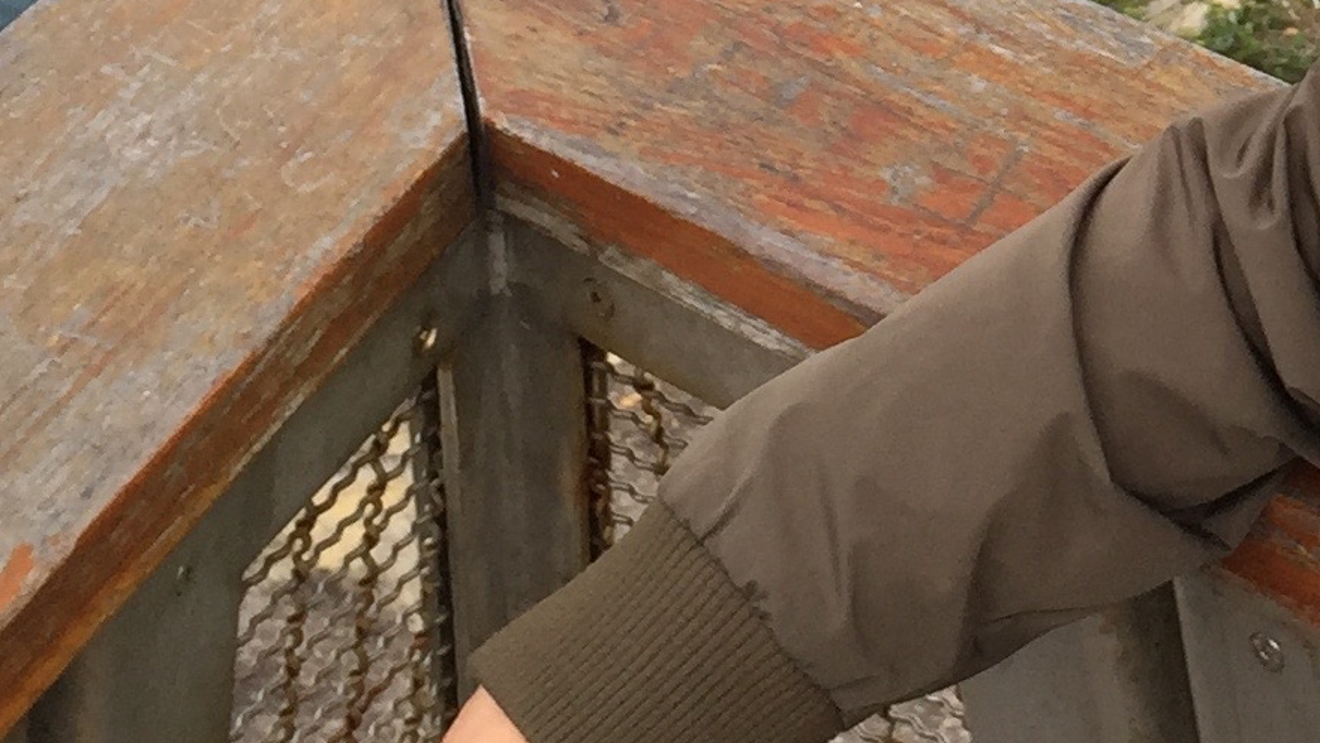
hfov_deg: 17.3
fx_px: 4096
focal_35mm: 117
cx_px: 1669
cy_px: -345
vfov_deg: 10.1
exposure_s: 1/439
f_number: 2.2
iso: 32
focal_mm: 4.15
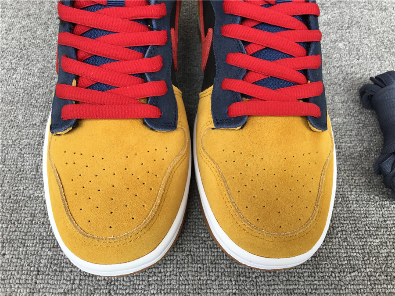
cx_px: 198
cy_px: 148
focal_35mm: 31
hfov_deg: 58.4
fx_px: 354
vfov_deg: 45.4
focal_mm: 3.3
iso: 25
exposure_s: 1/181
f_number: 2.4
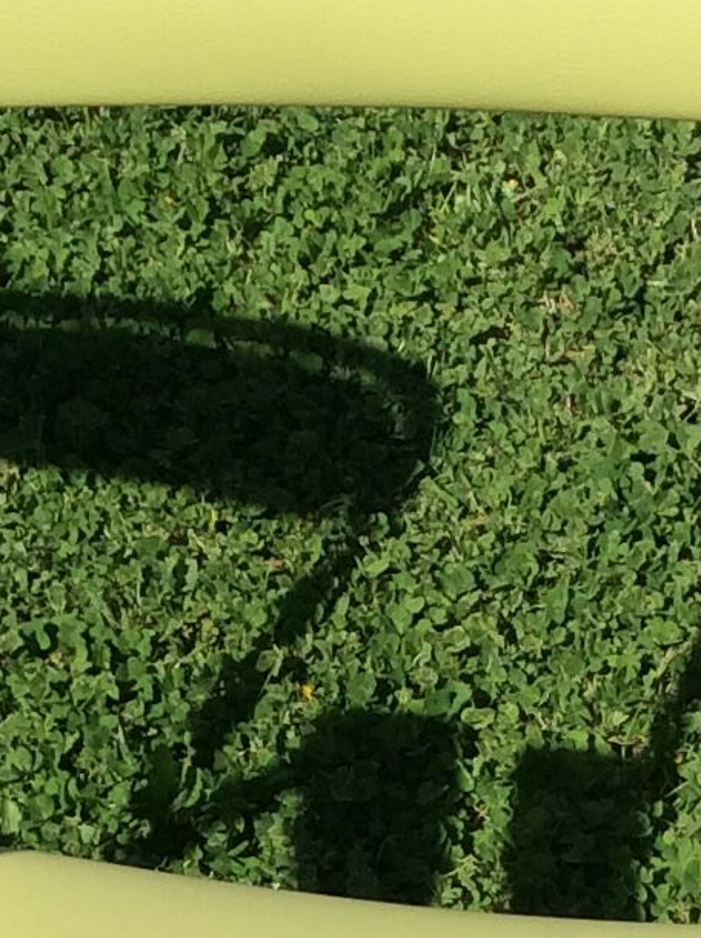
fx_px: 3680
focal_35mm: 136
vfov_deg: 14.2
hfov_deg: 10.9
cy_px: 987
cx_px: 369
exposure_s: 1/2288
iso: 32
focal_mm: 3.3
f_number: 2.4
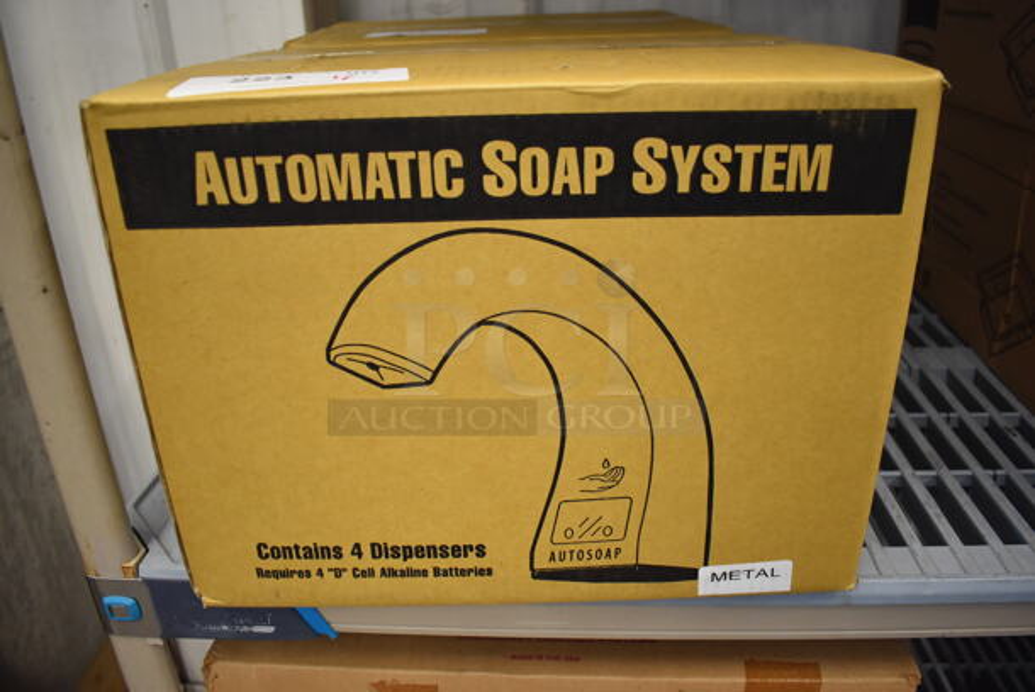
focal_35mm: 27
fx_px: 777
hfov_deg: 67.3
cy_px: 346
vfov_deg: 48.0
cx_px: 518
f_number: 3.5
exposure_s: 1/125
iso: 1100
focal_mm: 18
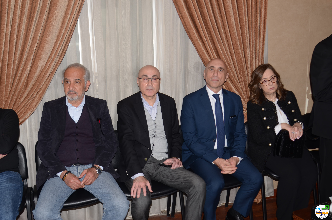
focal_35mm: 36
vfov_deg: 36.7
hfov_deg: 53.2
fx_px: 331
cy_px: 110
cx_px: 166
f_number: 4
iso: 160
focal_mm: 24
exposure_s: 1/250
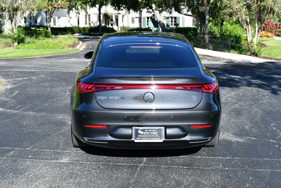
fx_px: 391
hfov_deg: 39.6
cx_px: 140
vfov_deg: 27.0
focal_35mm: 50
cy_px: 94
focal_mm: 25
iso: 140
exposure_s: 1/250
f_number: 8
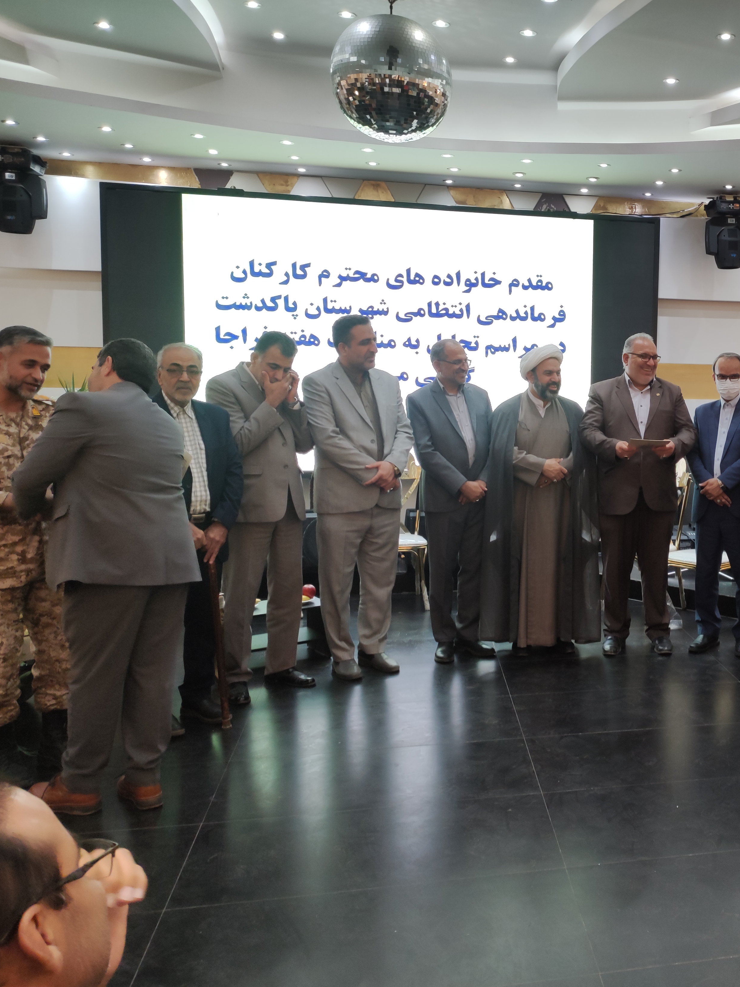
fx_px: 684
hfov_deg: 51.0
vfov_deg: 71.6
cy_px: 496
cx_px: 651
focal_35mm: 24
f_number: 1.79
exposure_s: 1/50
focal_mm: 4.74
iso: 174
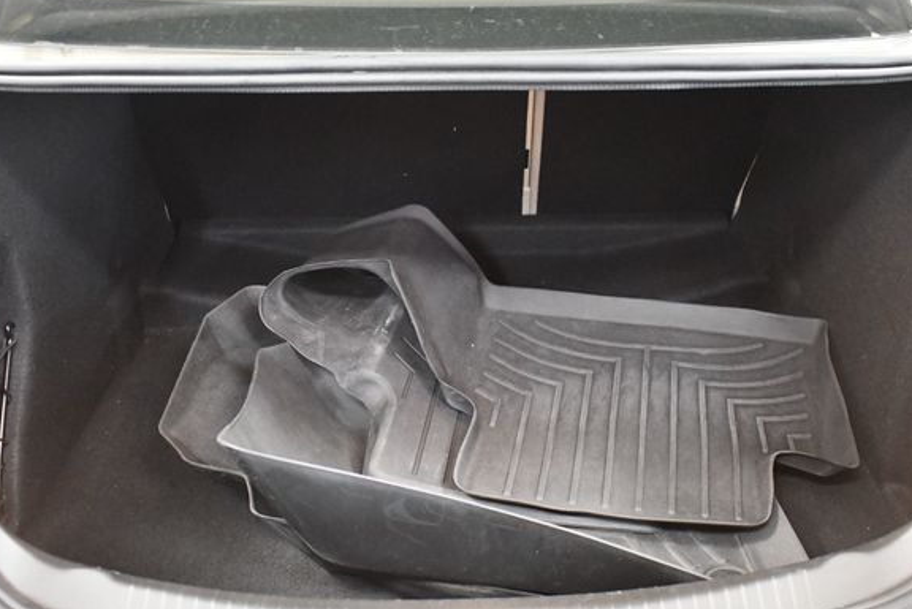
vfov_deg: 33.5
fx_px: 1014
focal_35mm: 40
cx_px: 464
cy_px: 320
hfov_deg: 48.4
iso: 5600
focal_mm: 18
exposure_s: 1/60
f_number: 3.5
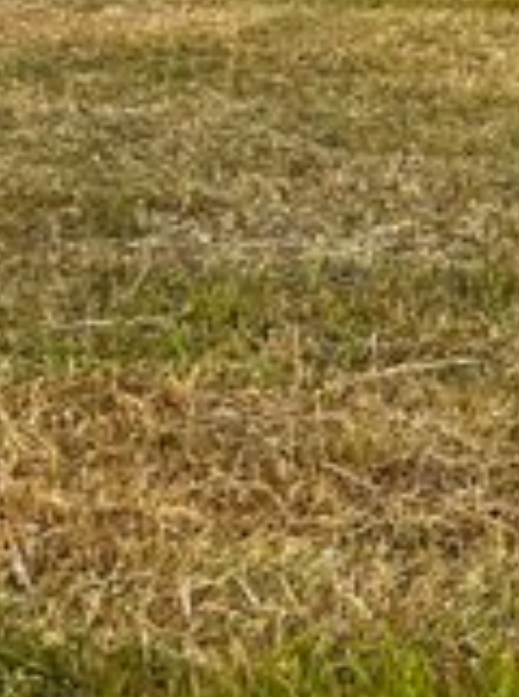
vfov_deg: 17.9
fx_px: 2168
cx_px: 714
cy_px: 50
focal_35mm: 108
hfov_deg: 13.1
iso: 50
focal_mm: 5.7
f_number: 1.5
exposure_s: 1/1621
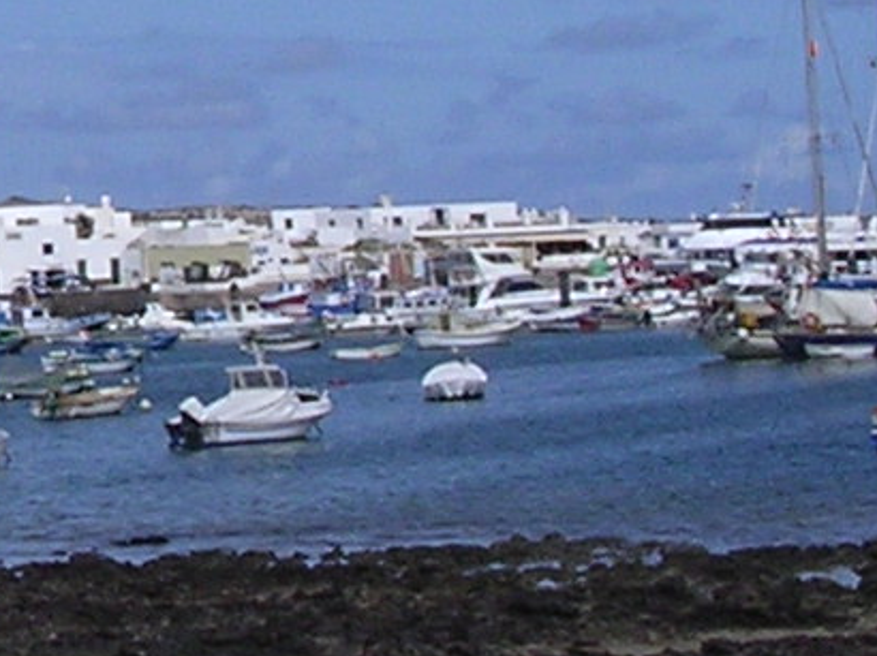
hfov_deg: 10.1
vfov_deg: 7.8
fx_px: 4811
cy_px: -51
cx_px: -473
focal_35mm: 190
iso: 100
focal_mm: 5.8
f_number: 5.6
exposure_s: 1/755
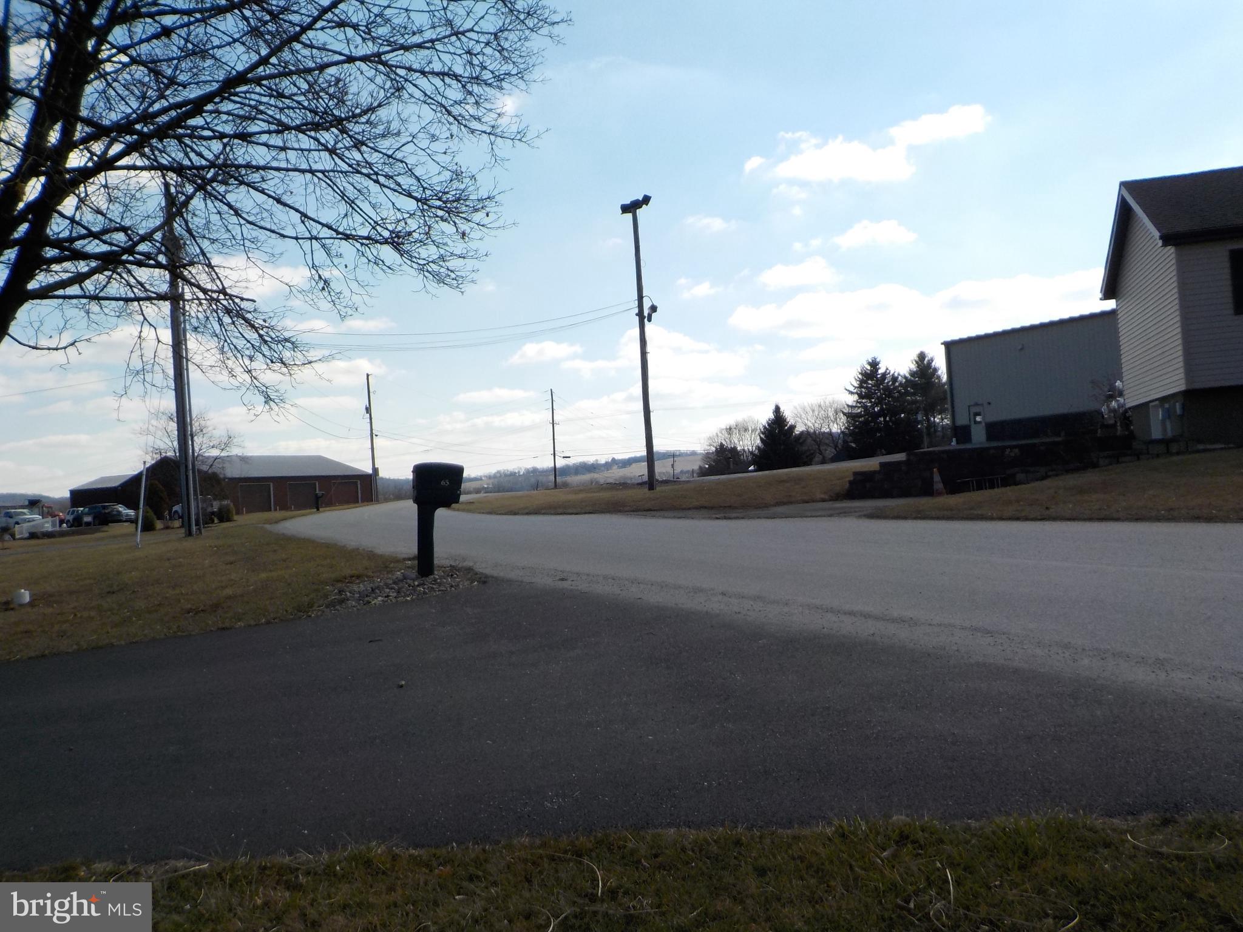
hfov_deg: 60.0
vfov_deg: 46.8
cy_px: 466
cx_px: 622
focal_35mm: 30
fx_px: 1077
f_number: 3.3
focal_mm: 4.1
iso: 125
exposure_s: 1/1600
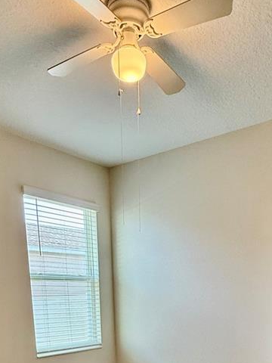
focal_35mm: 35
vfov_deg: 43.4
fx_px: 367
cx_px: 153
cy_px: 379
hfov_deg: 40.6
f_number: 2.2
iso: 100
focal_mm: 2.22
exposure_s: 1/120
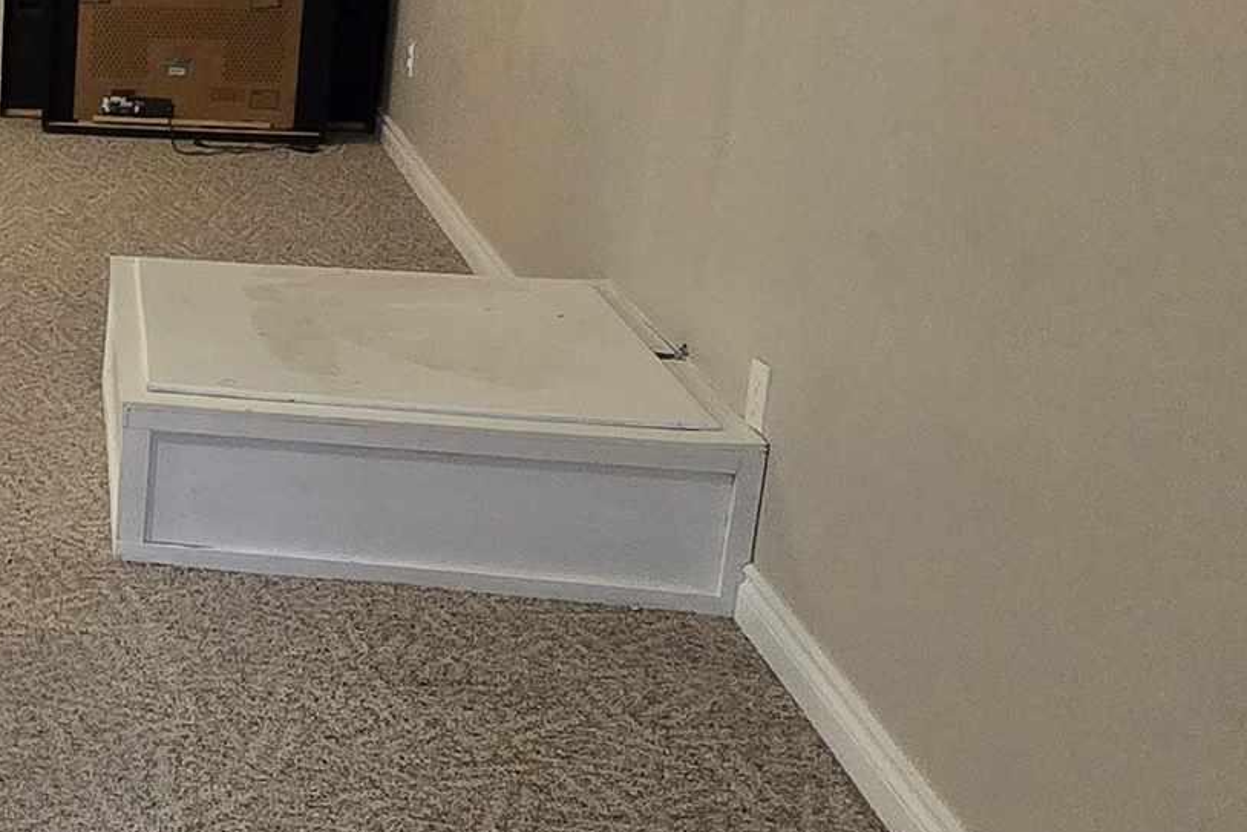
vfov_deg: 26.2
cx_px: -515
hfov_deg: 28.7
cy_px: 218
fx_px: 1767
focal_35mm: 51
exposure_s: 1/60
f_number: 2.2
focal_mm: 2.2
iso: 500
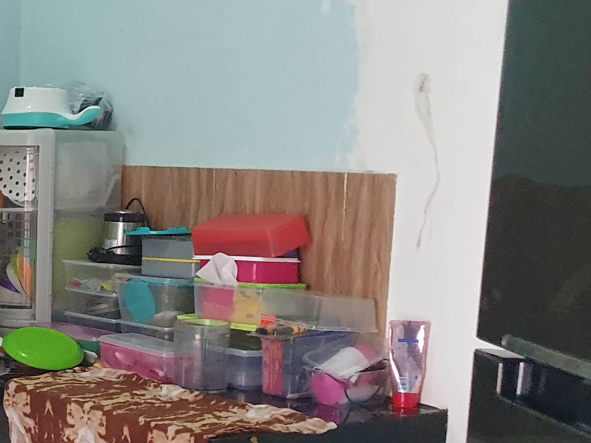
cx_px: -169
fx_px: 1332
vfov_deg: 18.8
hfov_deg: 22.5
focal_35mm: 78
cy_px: 322
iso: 640
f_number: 1.5
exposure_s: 1/50
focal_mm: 4.32
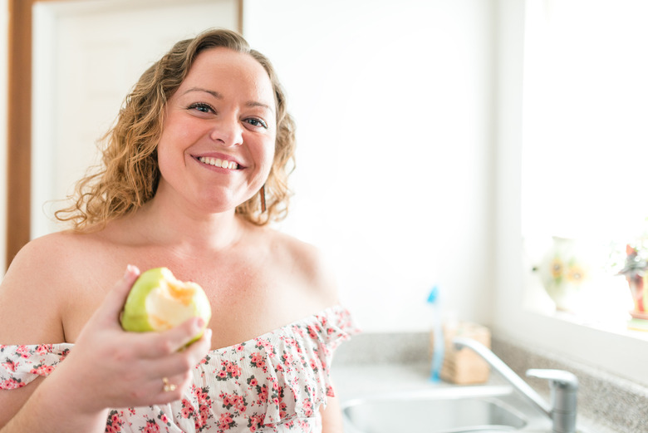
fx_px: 630
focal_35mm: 35
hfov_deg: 54.4
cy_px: 216
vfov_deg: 37.9
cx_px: 324
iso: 400
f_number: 1.4
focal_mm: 35
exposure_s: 1/200
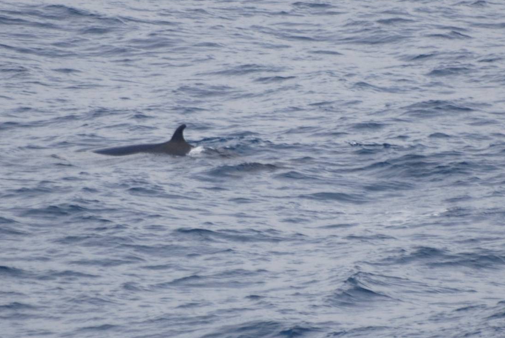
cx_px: 199
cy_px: 131
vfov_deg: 2.1
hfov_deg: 3.1
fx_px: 9253
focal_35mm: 659
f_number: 5.6
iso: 110
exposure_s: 1/500
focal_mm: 300
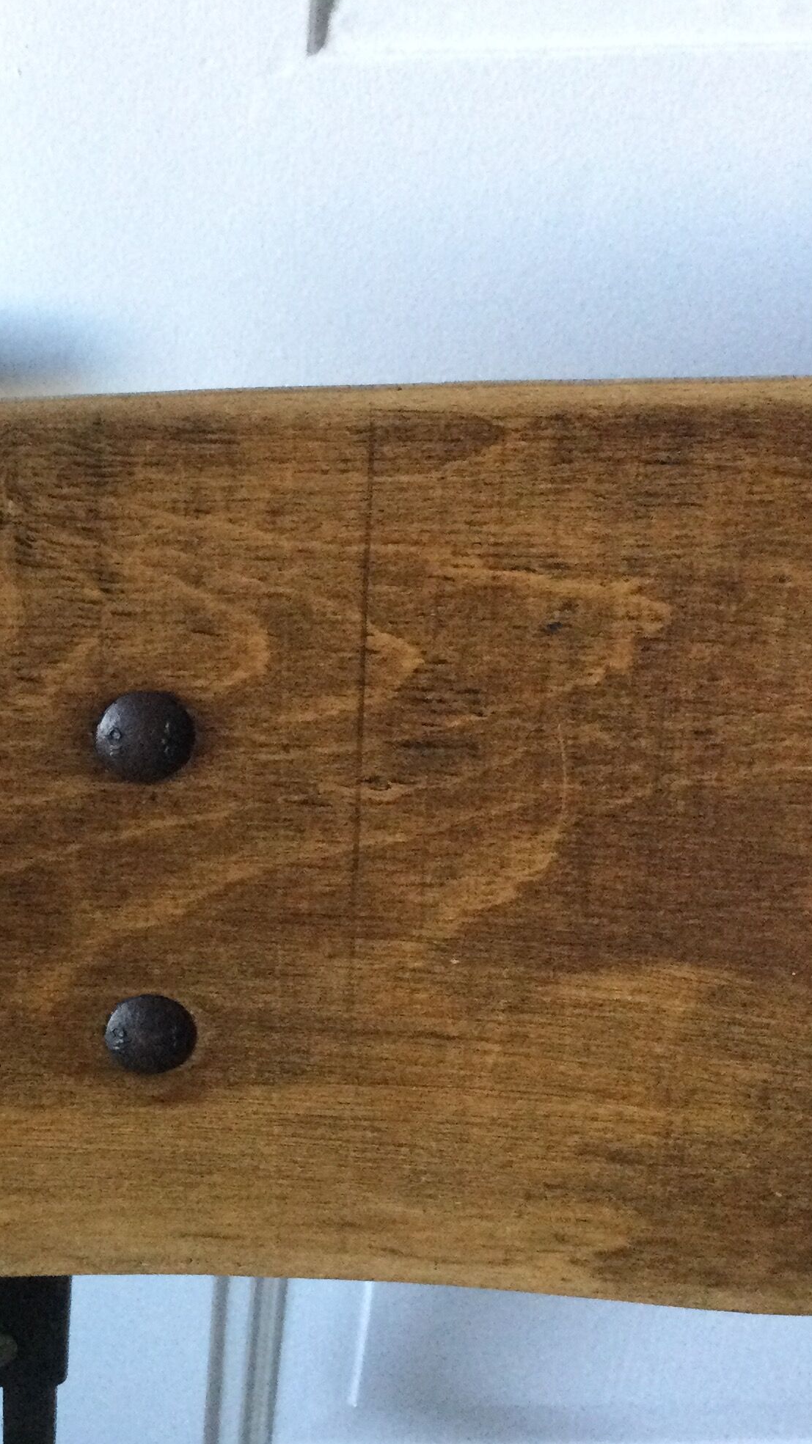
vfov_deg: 37.1
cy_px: 879
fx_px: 2144
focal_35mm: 56
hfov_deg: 20.6
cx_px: -48
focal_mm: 3.3
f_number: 2.4
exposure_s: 1/33
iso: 250
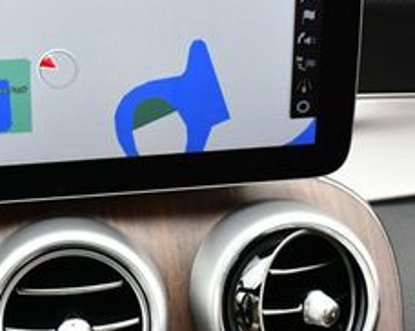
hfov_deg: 19.8
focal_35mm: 95
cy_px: 191
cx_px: 31
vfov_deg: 16.2
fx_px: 1166
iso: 640
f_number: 3.5
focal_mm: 18
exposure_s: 1/250
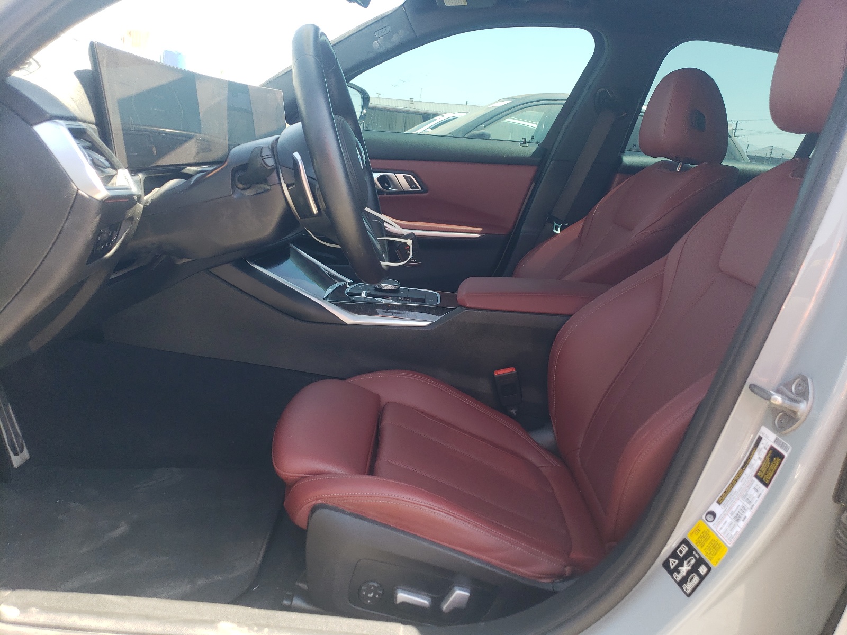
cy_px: 318
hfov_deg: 67.3
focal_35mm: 26
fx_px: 636
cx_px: 424
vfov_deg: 53.1
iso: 50
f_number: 1.5
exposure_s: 1/200
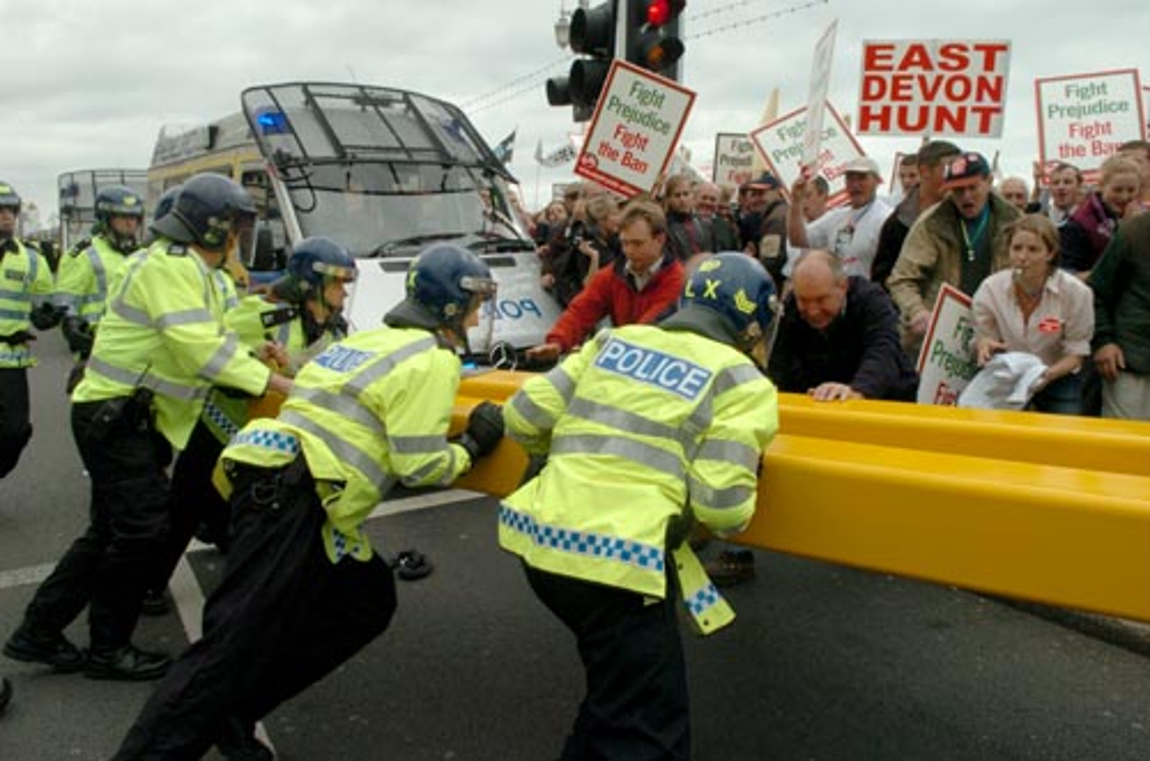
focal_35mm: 26
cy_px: 380
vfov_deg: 50.2
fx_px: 813
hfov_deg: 70.6
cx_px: 575
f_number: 9.5
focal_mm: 17
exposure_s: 1/250
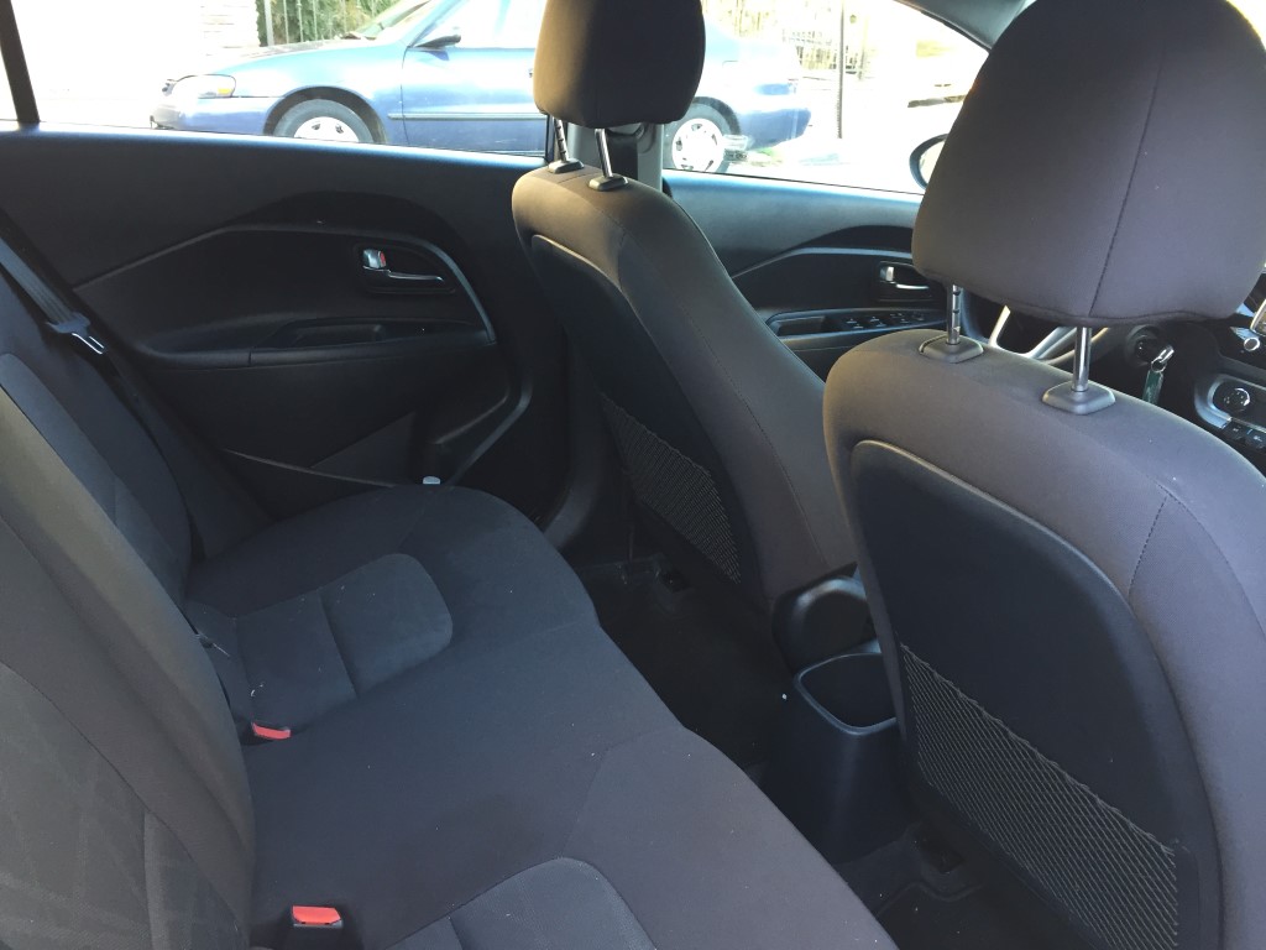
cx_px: 633
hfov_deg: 61.7
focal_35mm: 29
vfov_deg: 48.2
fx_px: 1061
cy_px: 475
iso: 64
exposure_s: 1/30
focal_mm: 4.15
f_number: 2.2
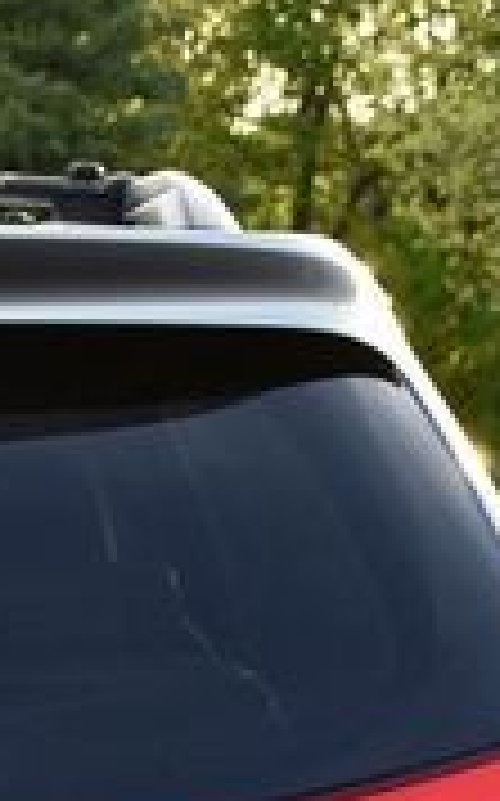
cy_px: 947
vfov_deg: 12.0
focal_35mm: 171
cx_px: -243
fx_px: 3731
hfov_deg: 7.5
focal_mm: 31
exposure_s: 1/250
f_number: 5.6
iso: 320
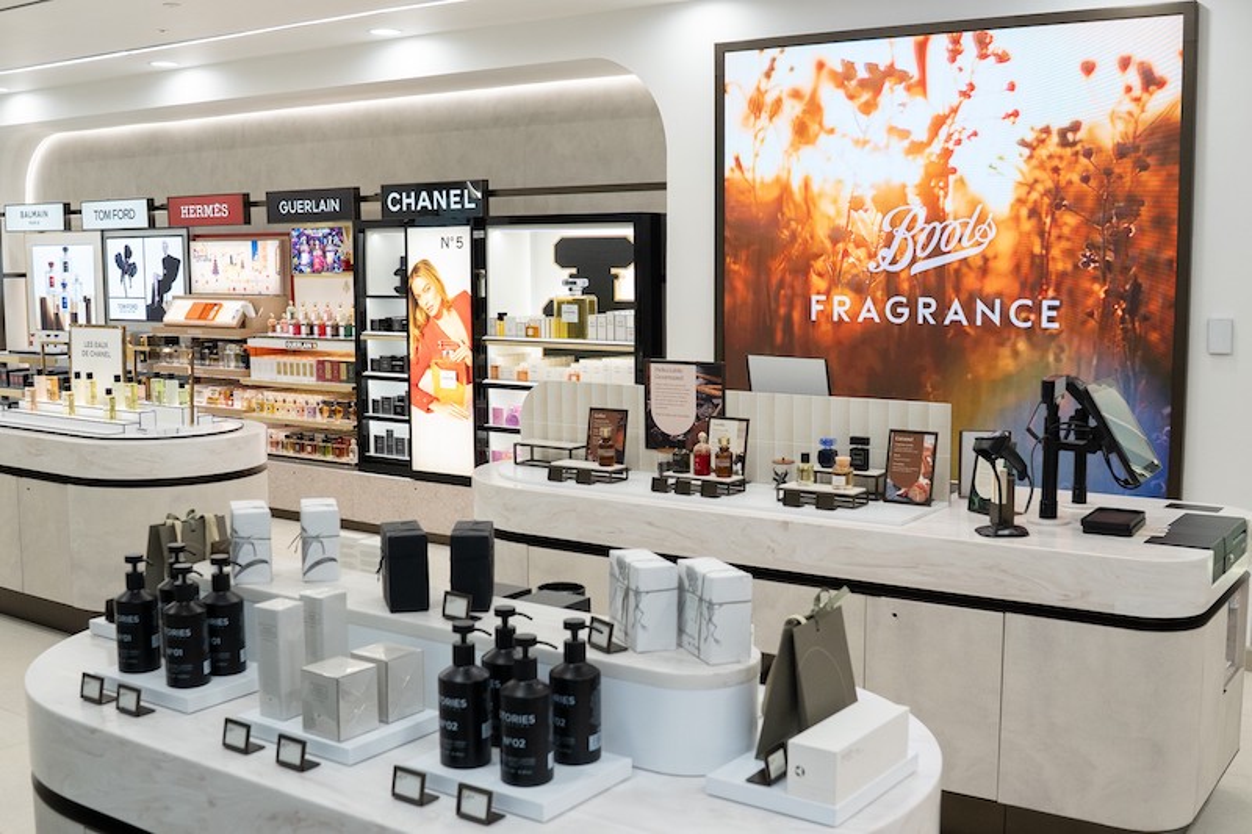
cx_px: 626
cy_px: 417
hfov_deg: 53.1
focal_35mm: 36
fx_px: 1252
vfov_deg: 36.9
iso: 1250
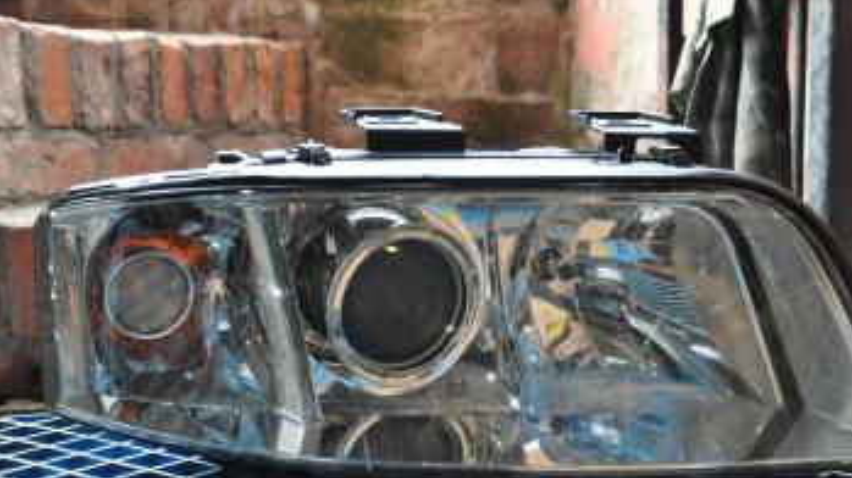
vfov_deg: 19.1
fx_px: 1423
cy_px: 261
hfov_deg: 33.3
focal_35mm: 63
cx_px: 447
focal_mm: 28
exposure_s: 1/30
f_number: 4
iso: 1100
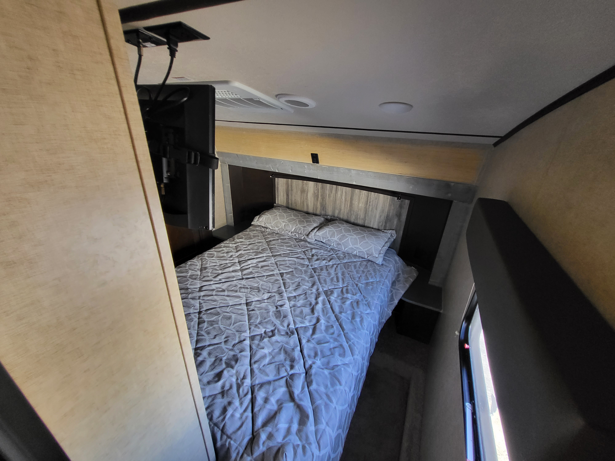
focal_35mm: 13
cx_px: 308
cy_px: 230
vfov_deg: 89.9
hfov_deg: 106.2
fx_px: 231
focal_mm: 1.74
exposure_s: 1/60
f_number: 2.2
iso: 320
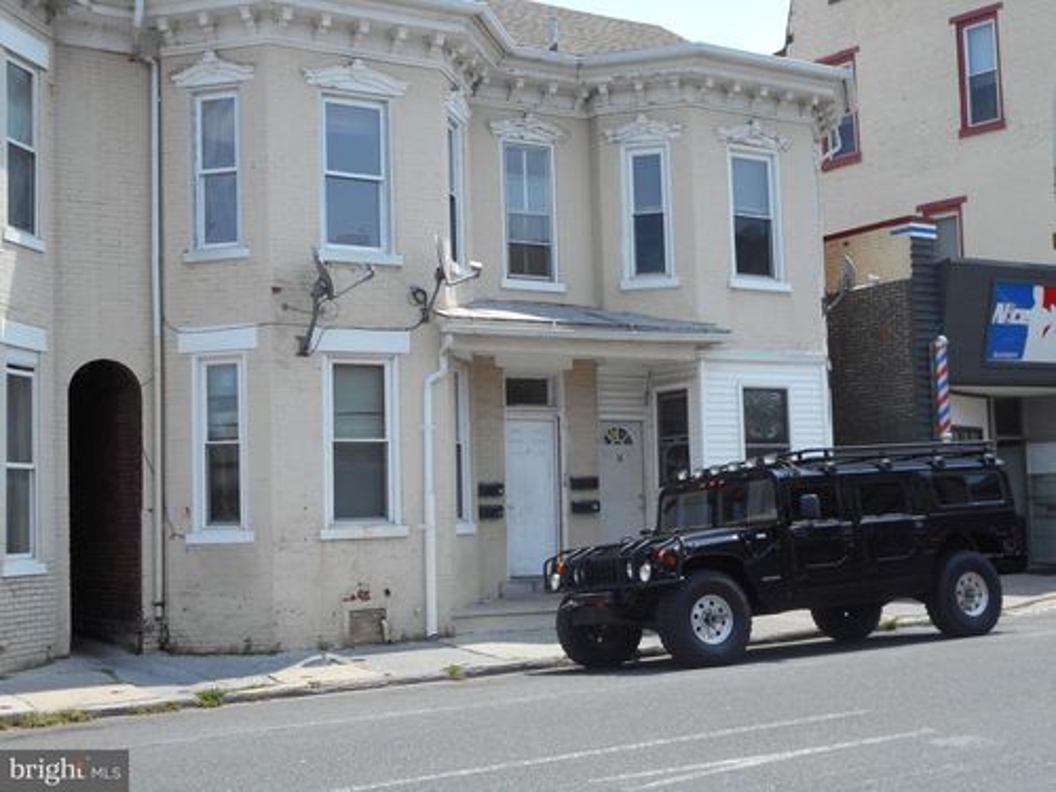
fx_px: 1556
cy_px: 396
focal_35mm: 51
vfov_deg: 28.6
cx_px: 528
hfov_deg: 37.5
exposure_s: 1/250
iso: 80
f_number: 4.9
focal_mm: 9.1
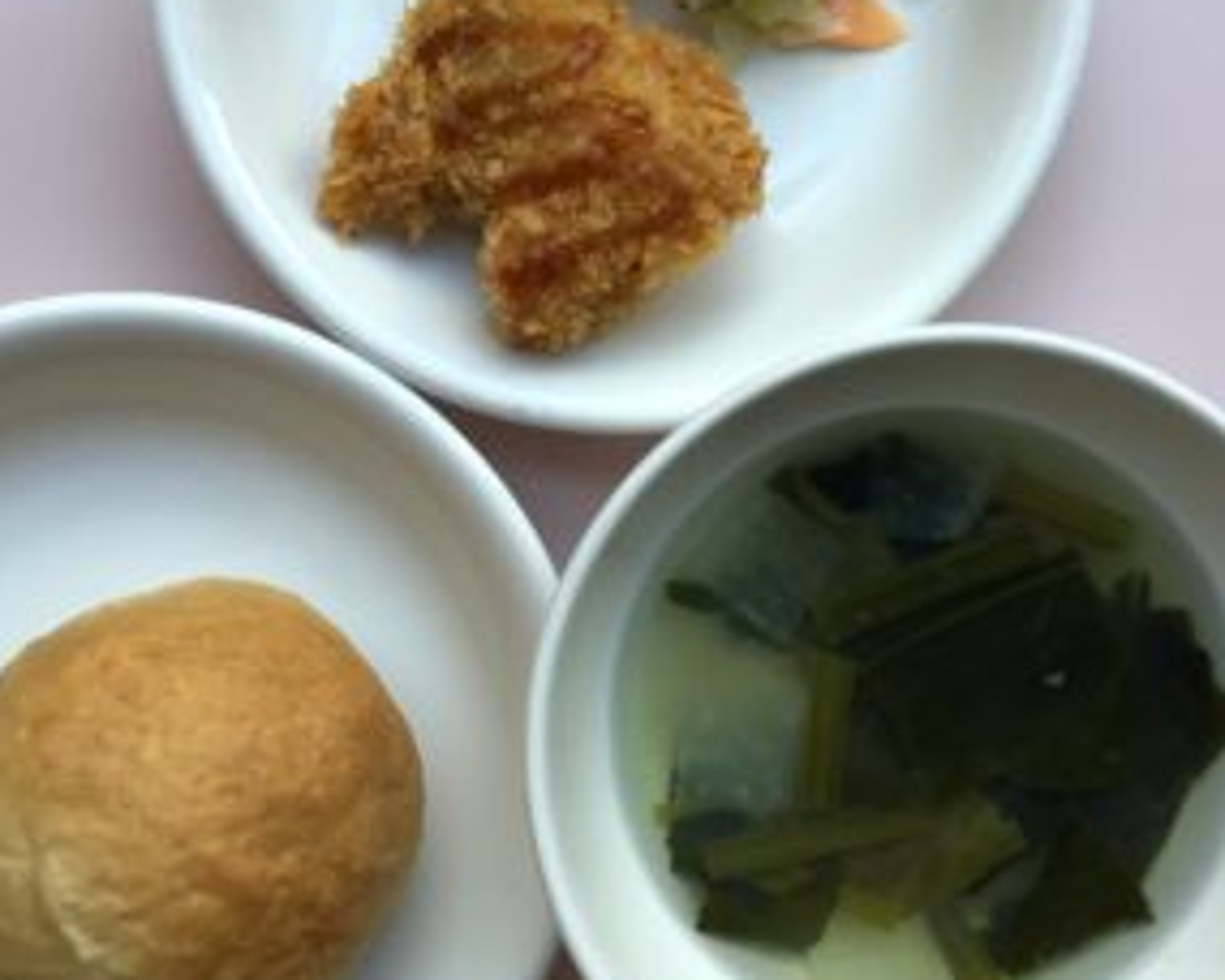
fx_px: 1922
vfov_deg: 28.5
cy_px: 337
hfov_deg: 35.4
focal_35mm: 53
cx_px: 585
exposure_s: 1/60
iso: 25
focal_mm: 3.3
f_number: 2.4
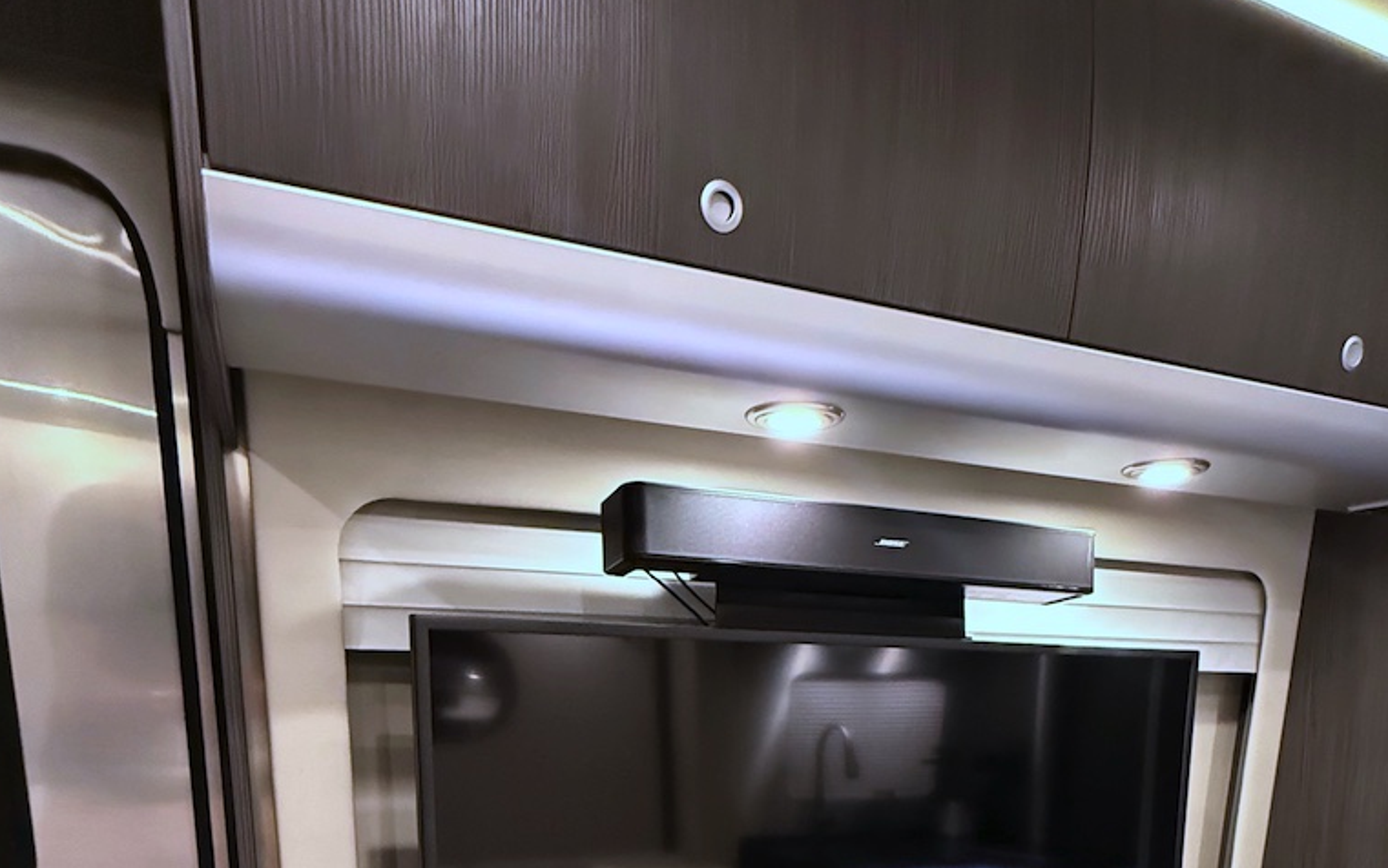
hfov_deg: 70.4
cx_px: 731
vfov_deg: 41.3
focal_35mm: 26
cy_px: 873
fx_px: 984
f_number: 2.2
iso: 1250
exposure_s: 1/60
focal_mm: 2.22
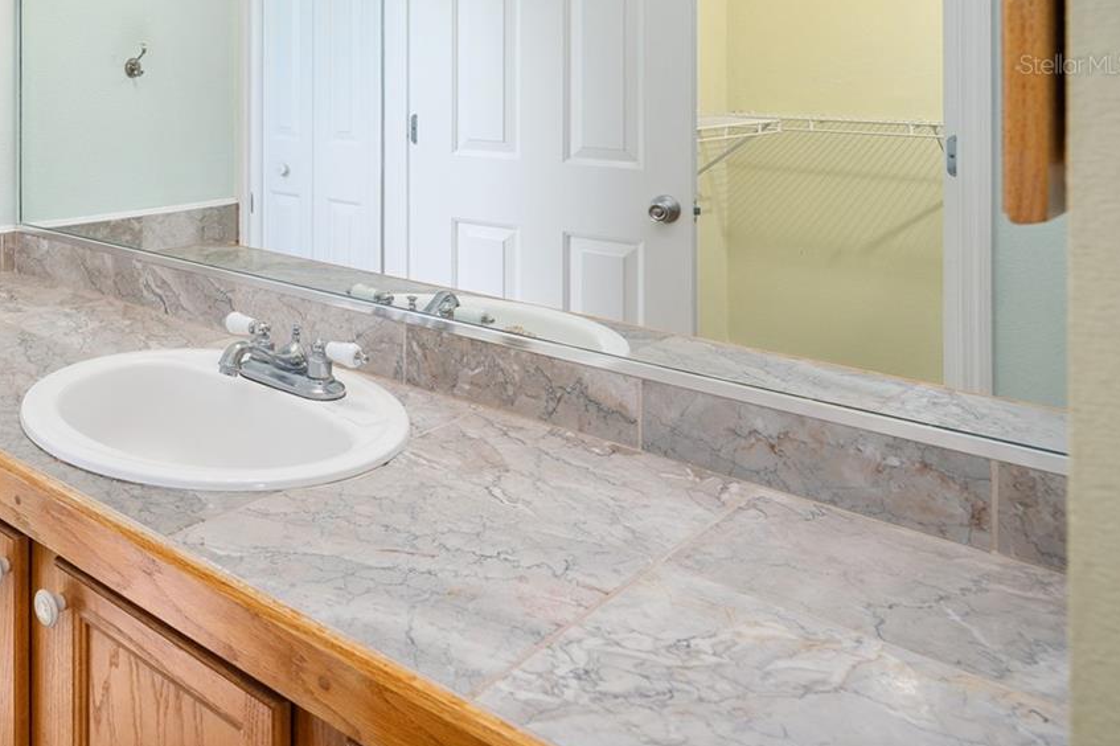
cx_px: 79
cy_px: 63
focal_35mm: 34
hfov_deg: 48.8
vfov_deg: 36.3
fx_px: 1057
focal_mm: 18
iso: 160
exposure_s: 1/13
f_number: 7.1
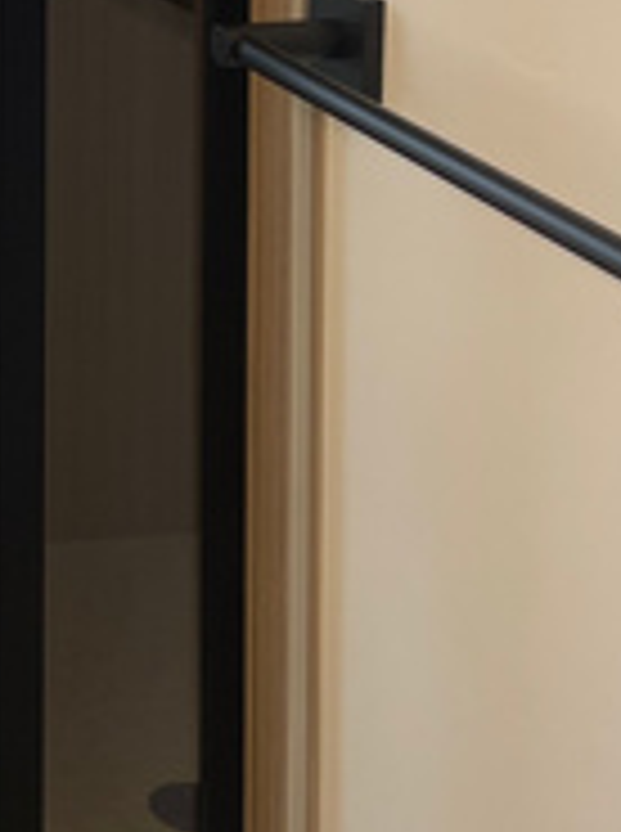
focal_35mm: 104
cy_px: -499
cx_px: -540
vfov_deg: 16.8
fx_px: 2496
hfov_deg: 12.7
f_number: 1.6
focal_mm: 5.1
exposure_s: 1/159
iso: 32
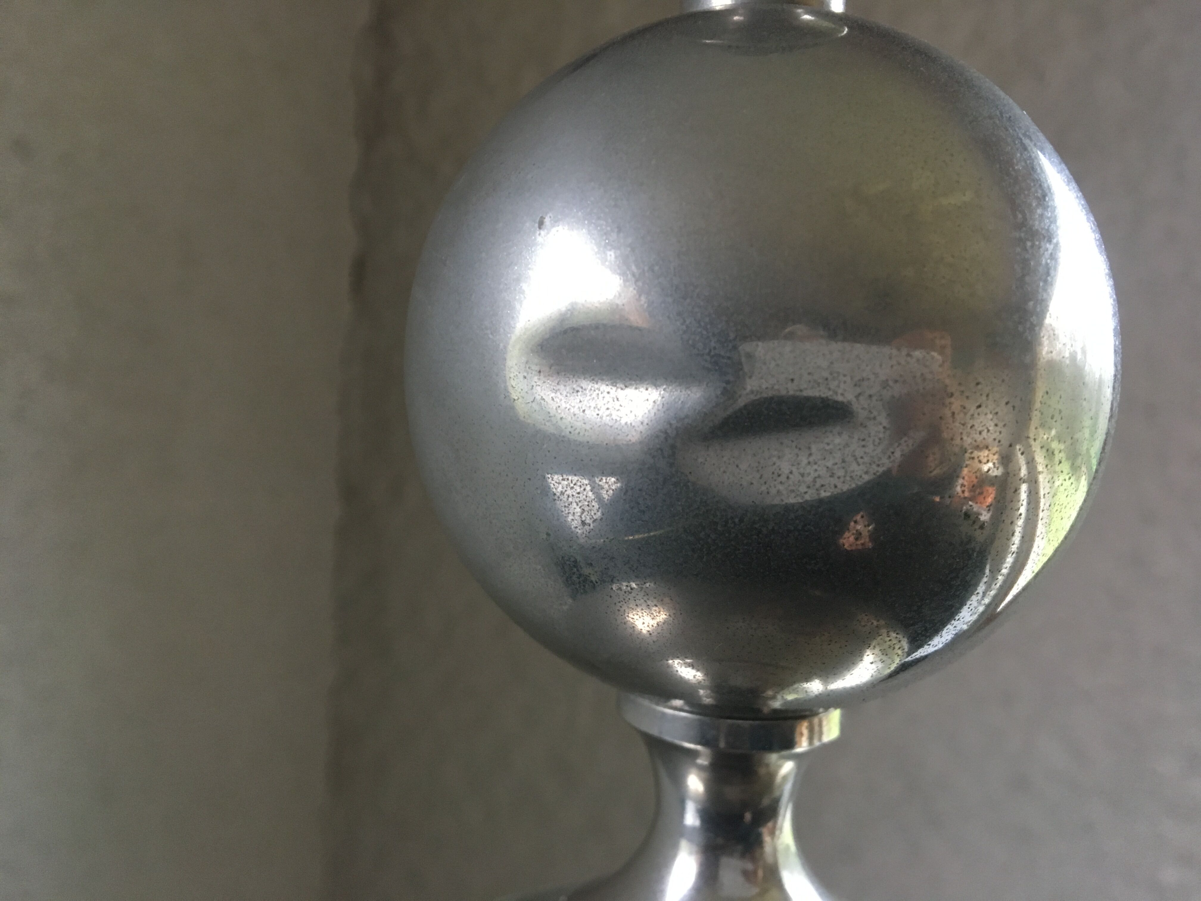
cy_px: 450
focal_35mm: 29
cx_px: 600
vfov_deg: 48.2
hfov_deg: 61.7
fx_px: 1006
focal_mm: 4.15
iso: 160
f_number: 2.2
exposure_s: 1/30
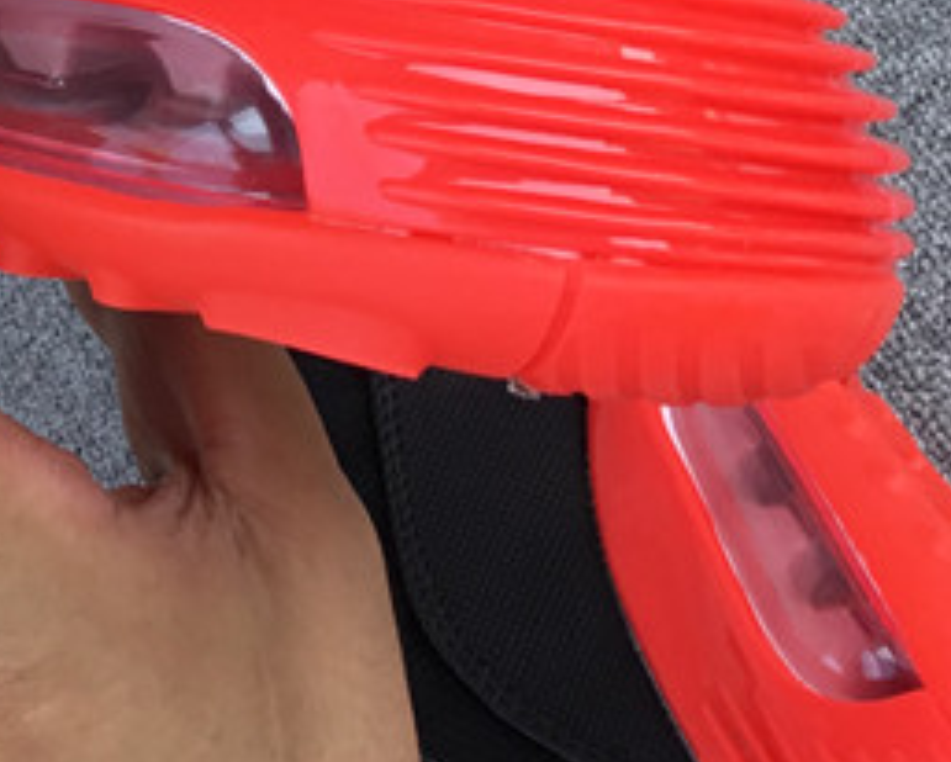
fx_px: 2986
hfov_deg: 17.3
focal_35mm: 106
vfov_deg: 13.8
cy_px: -320
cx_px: -167
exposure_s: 1/185
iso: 25
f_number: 2.4
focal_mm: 3.3
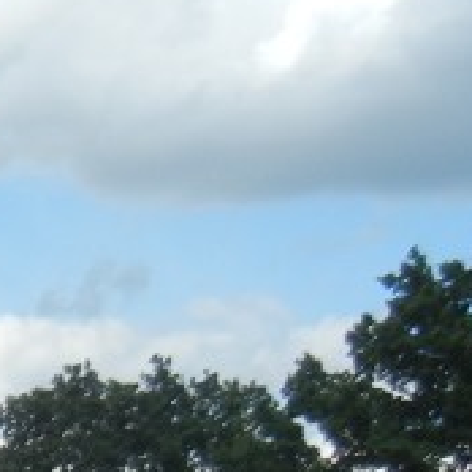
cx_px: -730
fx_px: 2407
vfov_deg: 10.9
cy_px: 656
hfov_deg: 9.7
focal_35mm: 156
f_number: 7
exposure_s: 1/395
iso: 160
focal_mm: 5.4
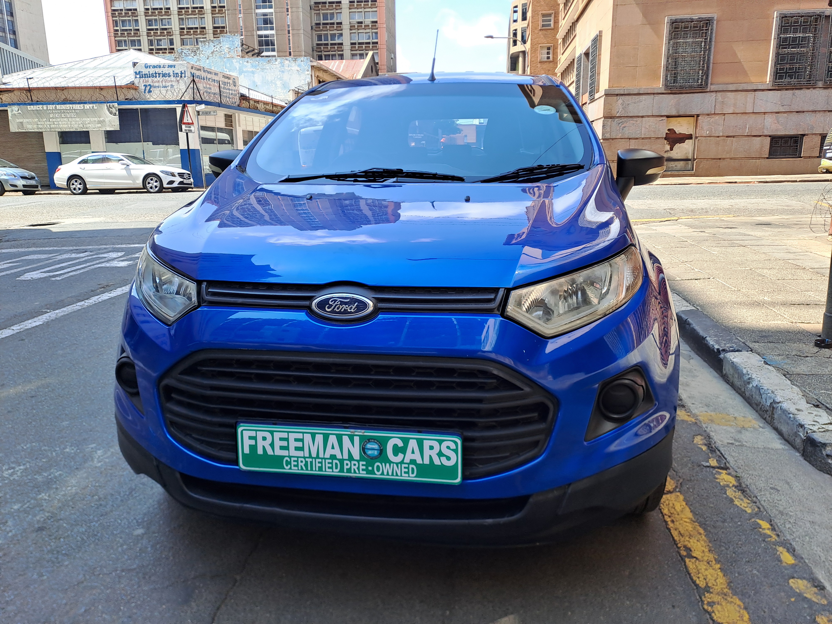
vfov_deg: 54.9
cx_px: 416
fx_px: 601
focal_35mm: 25
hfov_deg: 69.4
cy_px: 312
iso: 32
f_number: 1.8
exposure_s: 1/529
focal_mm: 4.65
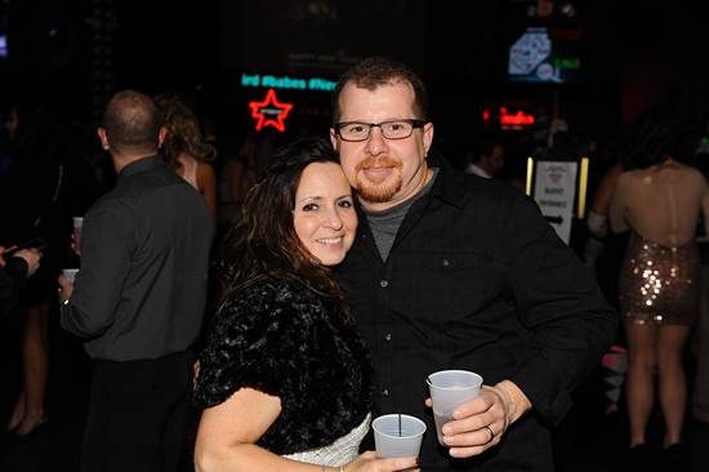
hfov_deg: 38.2
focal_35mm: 52
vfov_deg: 26.0
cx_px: 354
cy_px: 236
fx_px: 1023
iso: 1100
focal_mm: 52
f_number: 5.6
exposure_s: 1/250
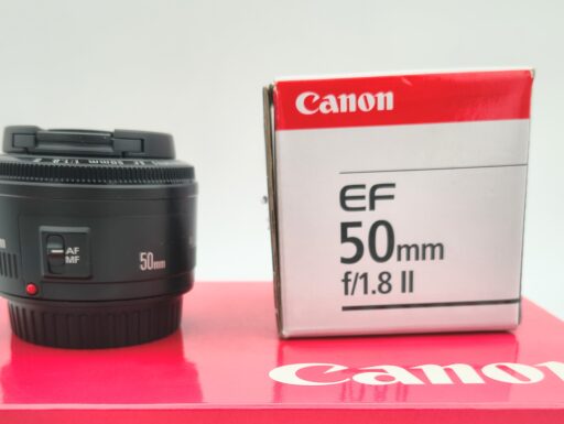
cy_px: 212
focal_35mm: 24
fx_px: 391
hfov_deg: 71.5
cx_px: 282
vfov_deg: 56.9
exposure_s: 1/324
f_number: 1.8
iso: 100
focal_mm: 5.56
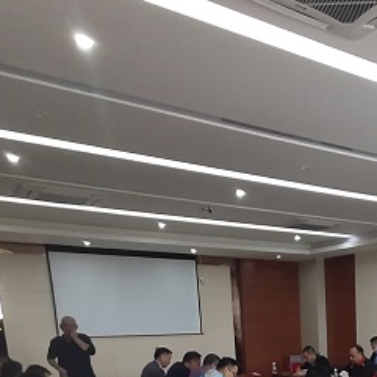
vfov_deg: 31.3
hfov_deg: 32.4
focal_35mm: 47
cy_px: 432
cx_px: 397
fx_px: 579
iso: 218
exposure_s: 1/50
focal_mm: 1.64
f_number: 2.2
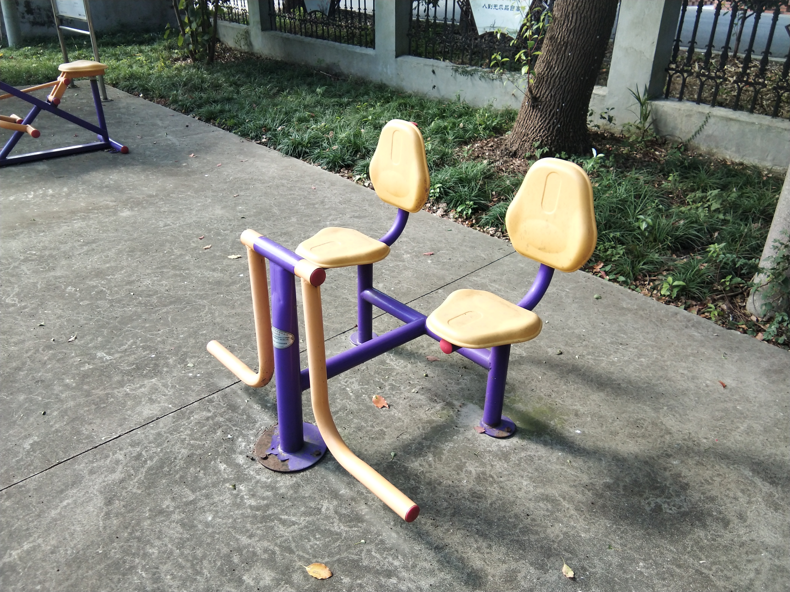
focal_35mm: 31
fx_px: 707
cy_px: 296
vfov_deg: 45.4
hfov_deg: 58.4
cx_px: 395
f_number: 2.2
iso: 50
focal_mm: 3.69
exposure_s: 1/132
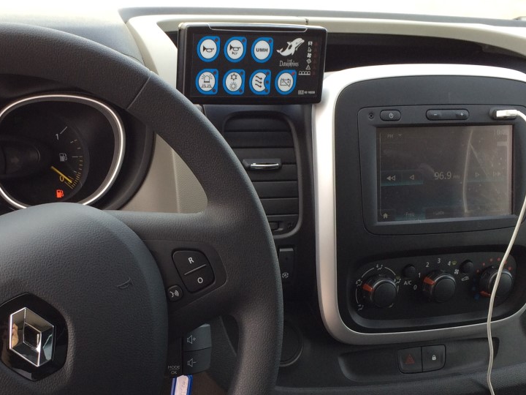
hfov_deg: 33.0
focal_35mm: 58
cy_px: 276
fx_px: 881
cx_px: 193
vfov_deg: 25.0
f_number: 2.2
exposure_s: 1/145
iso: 32
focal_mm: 4.15
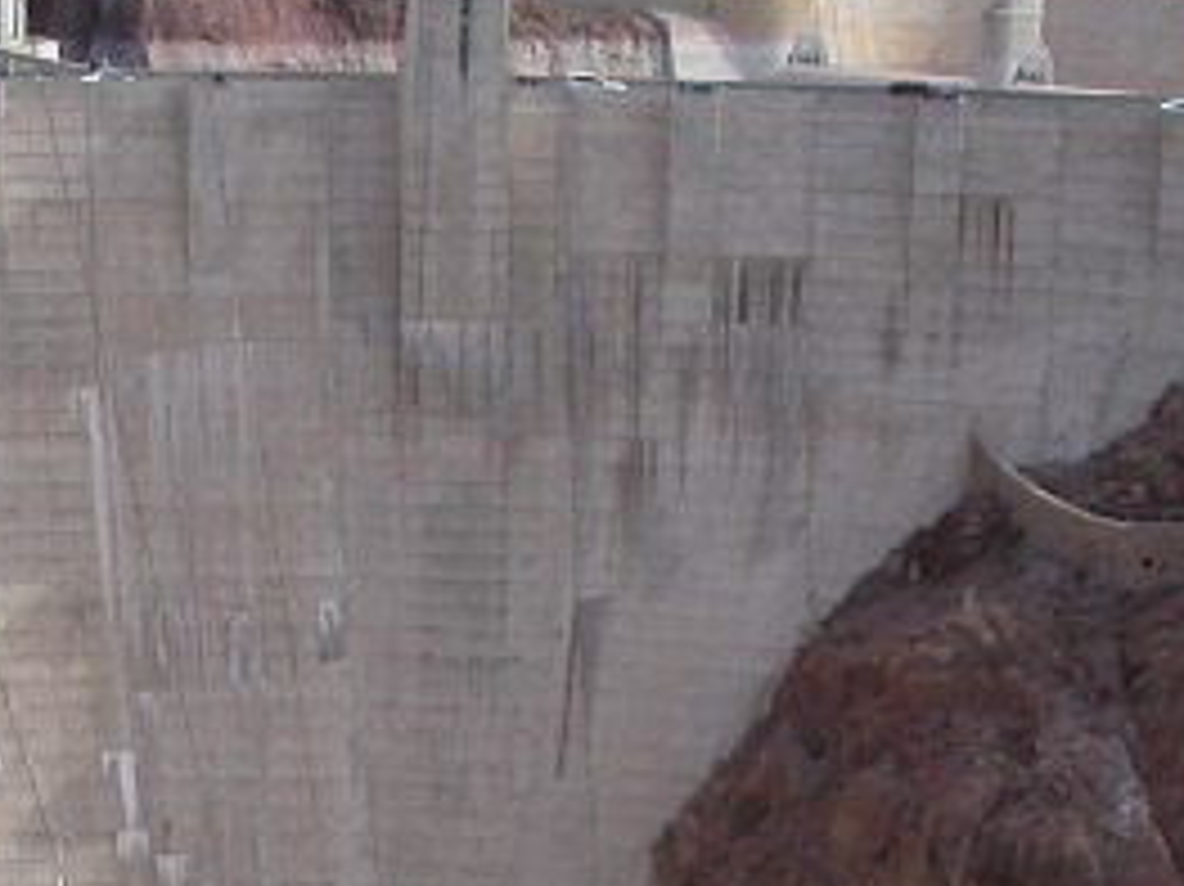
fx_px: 4991
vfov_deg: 10.1
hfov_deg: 13.2
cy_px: 942
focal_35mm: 146
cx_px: -160
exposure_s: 1/255
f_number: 7.1
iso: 100
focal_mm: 9.5
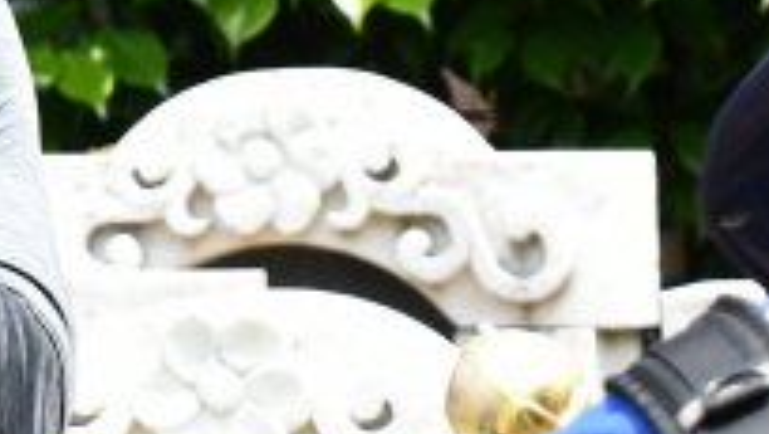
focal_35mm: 600
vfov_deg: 2.0
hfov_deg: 3.6
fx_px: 12241
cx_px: -641
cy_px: 45
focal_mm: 75
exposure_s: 1/800
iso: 800
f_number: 8
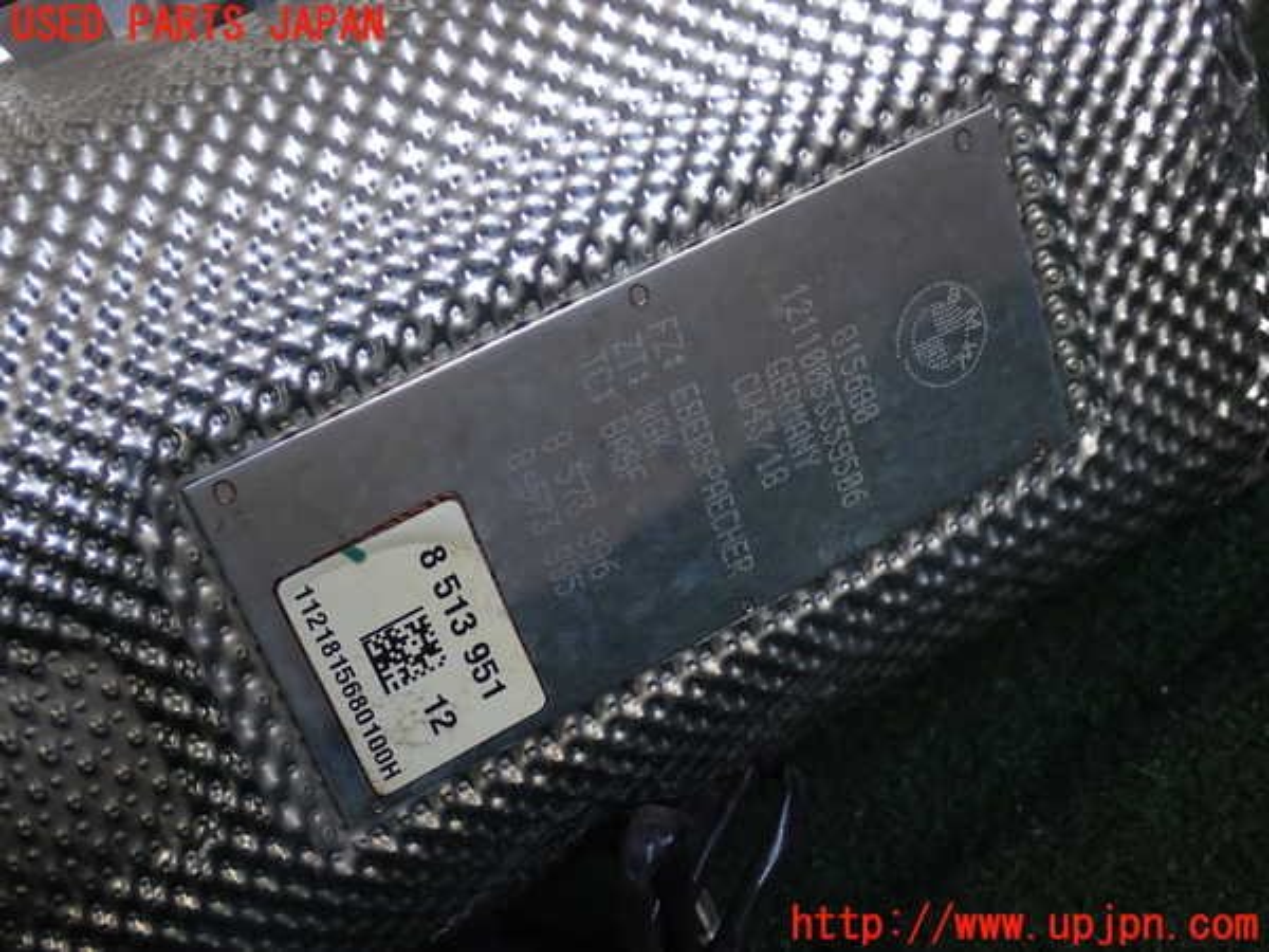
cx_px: 634
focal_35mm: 47
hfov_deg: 40.4
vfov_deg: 30.9
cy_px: 476
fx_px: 1723
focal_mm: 8.4
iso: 160
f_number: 3.1
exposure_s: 1/100
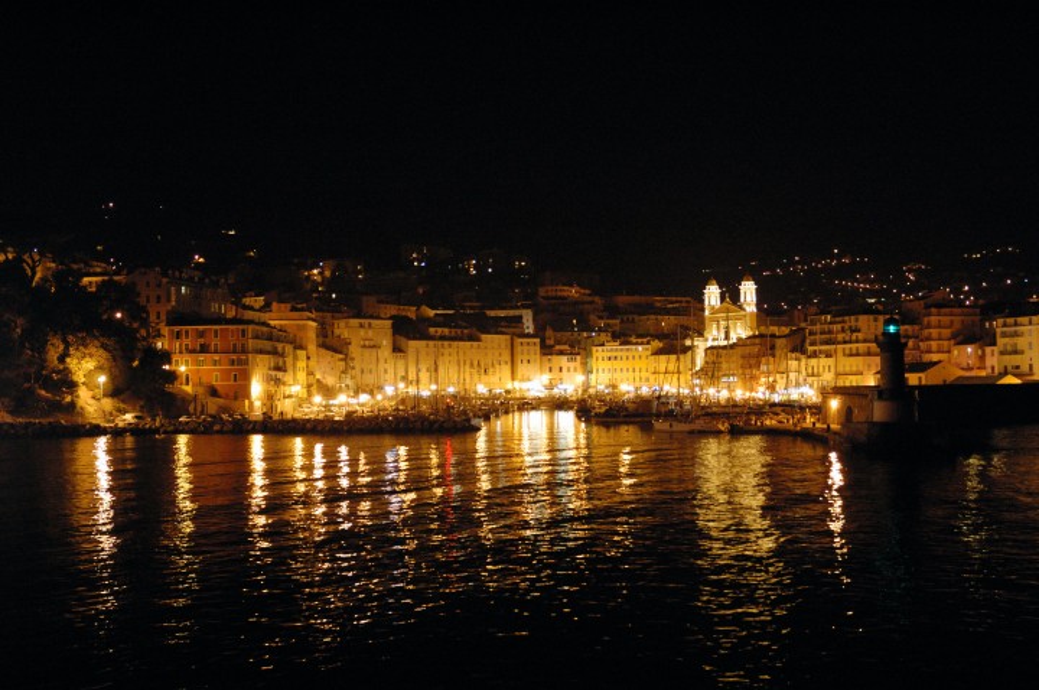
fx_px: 1081
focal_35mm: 38
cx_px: 520
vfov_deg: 35.4
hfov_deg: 51.3
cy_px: 345
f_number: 3.8
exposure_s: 1/5
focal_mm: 25
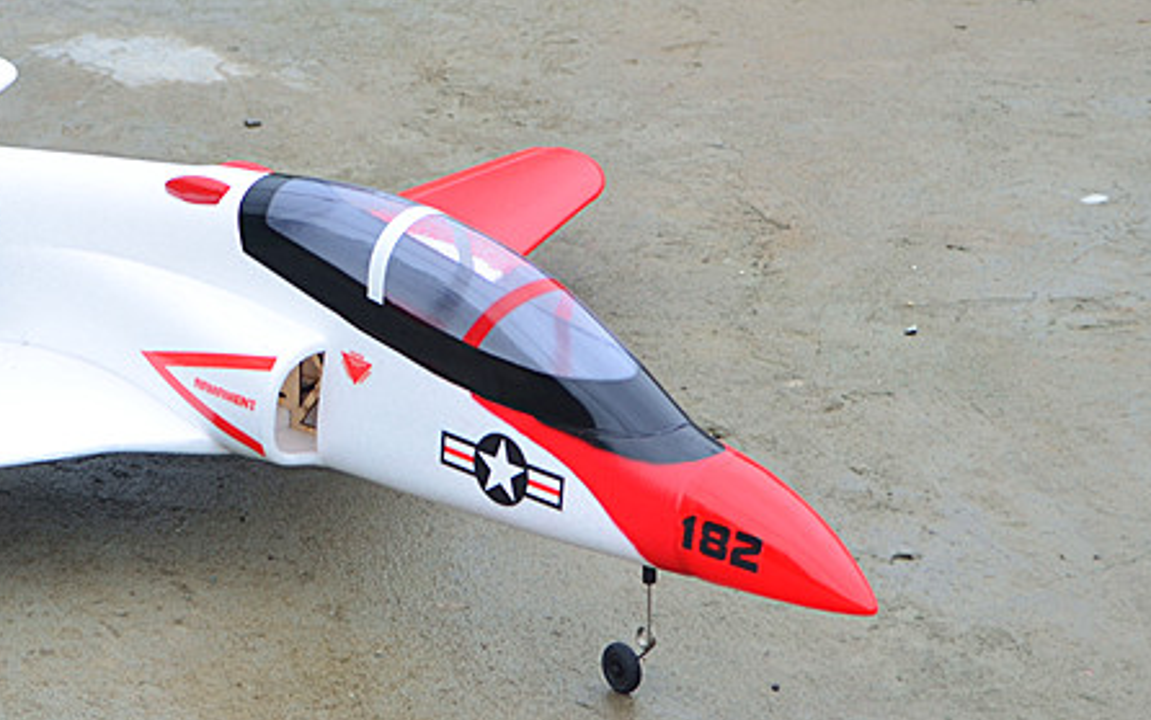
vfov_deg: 8.0
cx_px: 186
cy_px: 308
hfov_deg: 12.7
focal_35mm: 164
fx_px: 5146
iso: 100
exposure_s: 1/160
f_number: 5.6
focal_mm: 60
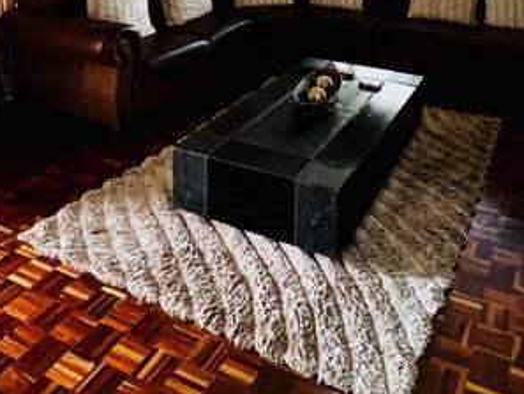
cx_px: 300
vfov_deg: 34.1
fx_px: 530
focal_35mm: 35
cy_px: -60
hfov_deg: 52.4
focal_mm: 1.57
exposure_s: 1/60
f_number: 1.8
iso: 320
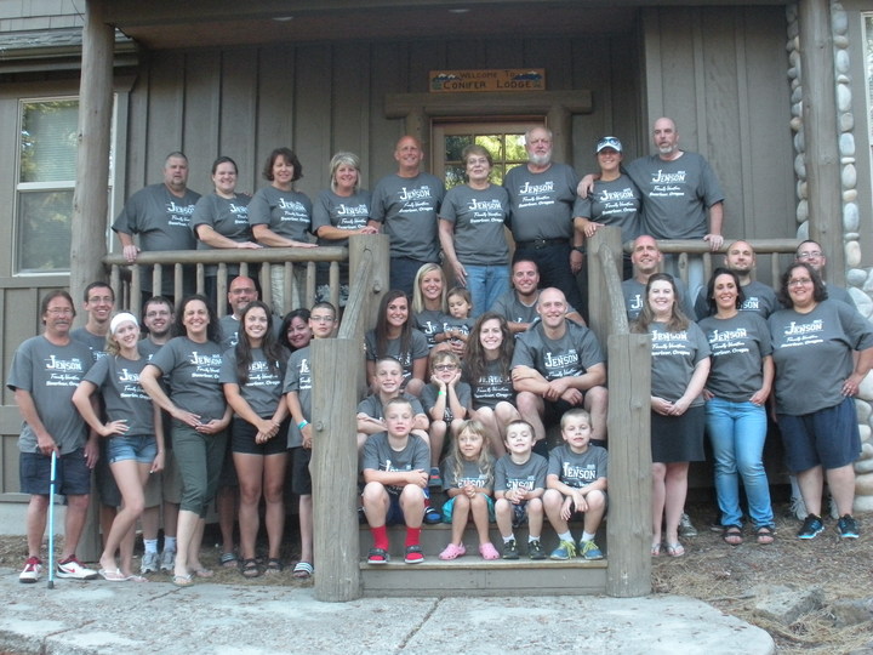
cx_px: 436
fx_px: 1084
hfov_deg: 43.9
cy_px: 328
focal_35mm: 43
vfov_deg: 33.6
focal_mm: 7.7
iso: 400
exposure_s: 1/28.7
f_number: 4
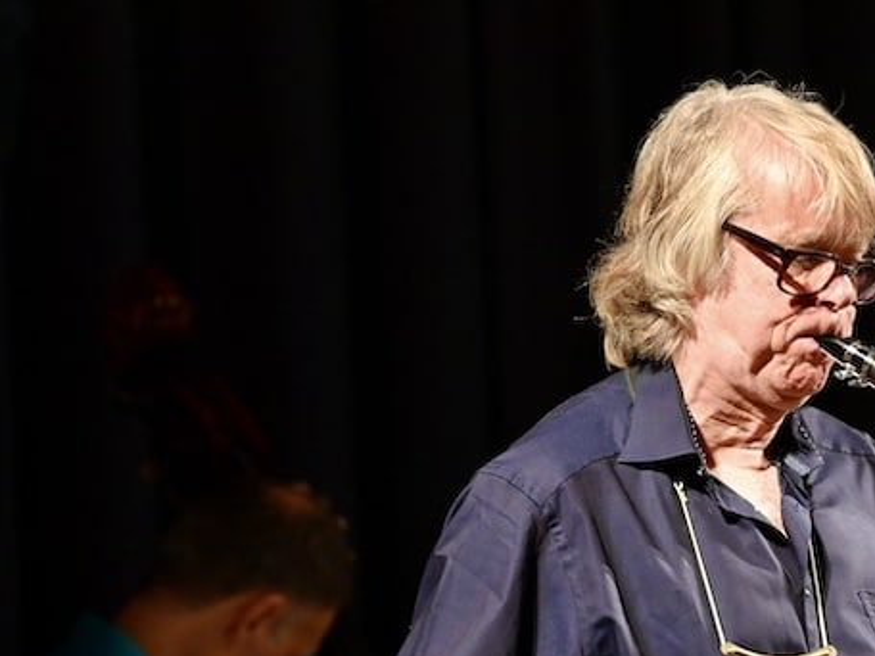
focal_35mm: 432
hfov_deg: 4.6
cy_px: 248
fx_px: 10920
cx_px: 783
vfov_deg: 3.4
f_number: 5.6
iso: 1600
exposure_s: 1/100
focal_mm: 200
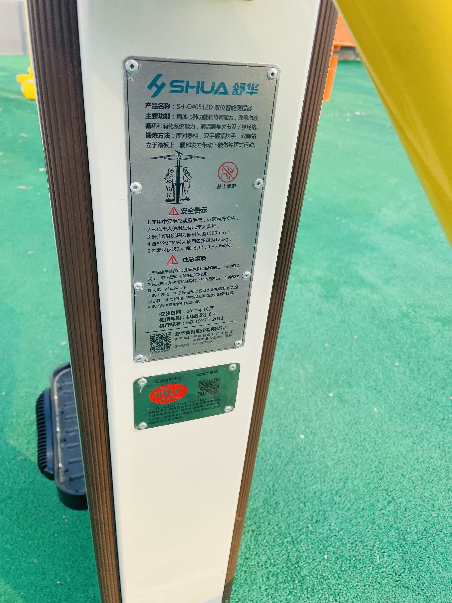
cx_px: 226
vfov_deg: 67.3
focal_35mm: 26
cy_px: 302
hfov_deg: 53.1
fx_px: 453
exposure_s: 1/643
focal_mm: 4.2
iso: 32
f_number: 1.6
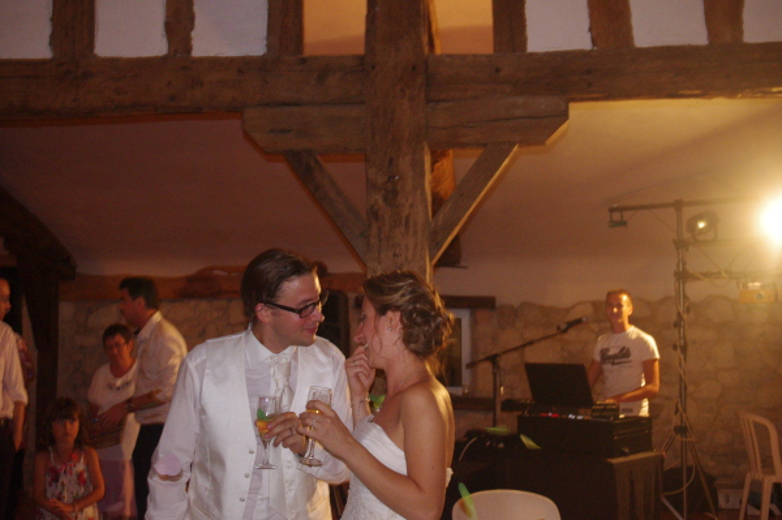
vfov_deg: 27.5
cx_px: 391
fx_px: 1063
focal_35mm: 49
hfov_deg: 40.4
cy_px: 260
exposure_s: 1/25
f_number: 4
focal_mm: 32.5
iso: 2500
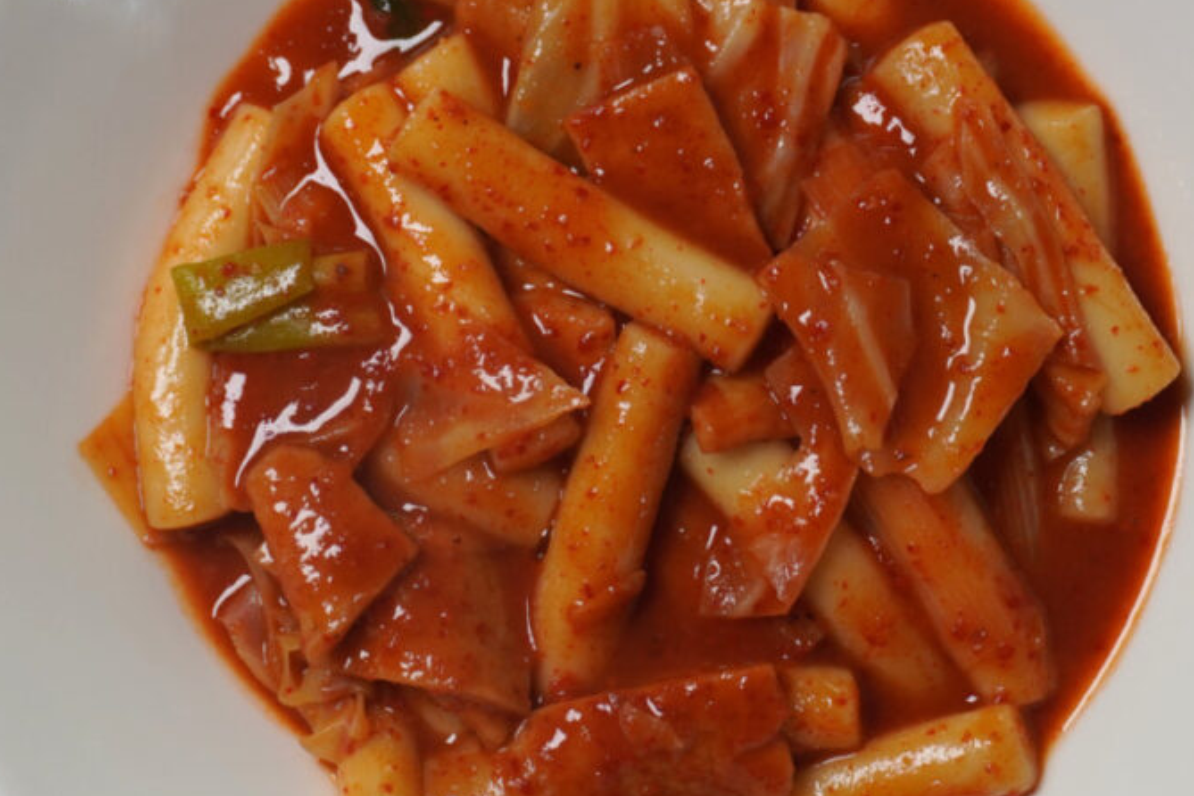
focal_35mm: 76
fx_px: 2513
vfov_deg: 18.0
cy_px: 372
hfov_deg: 26.7
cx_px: 662
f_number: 5
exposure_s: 1/160
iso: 640
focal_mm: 33
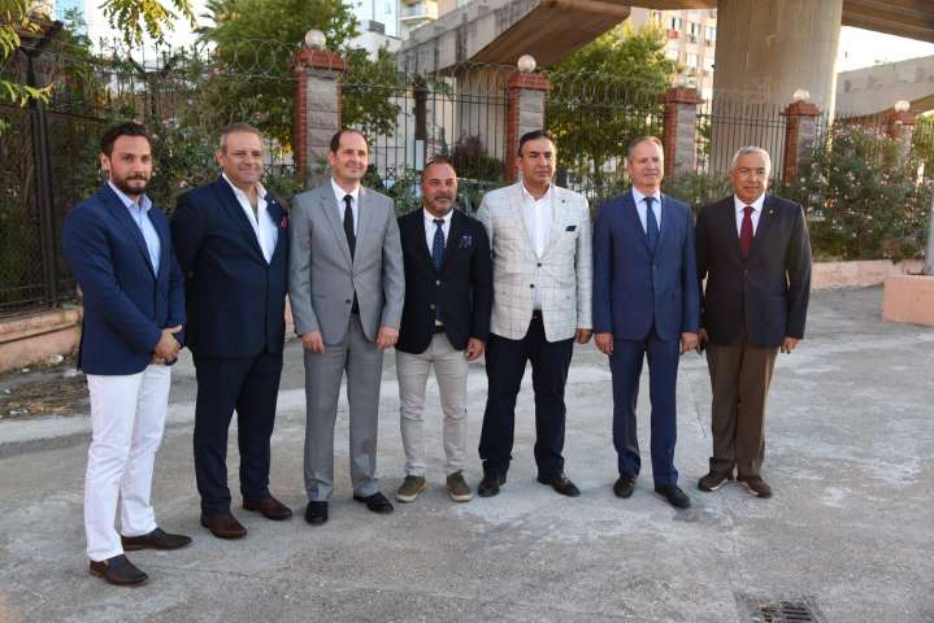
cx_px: 467
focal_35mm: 31
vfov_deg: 42.4
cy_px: 312
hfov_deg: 60.3
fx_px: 805
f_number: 5
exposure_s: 1/60
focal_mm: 31
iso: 200
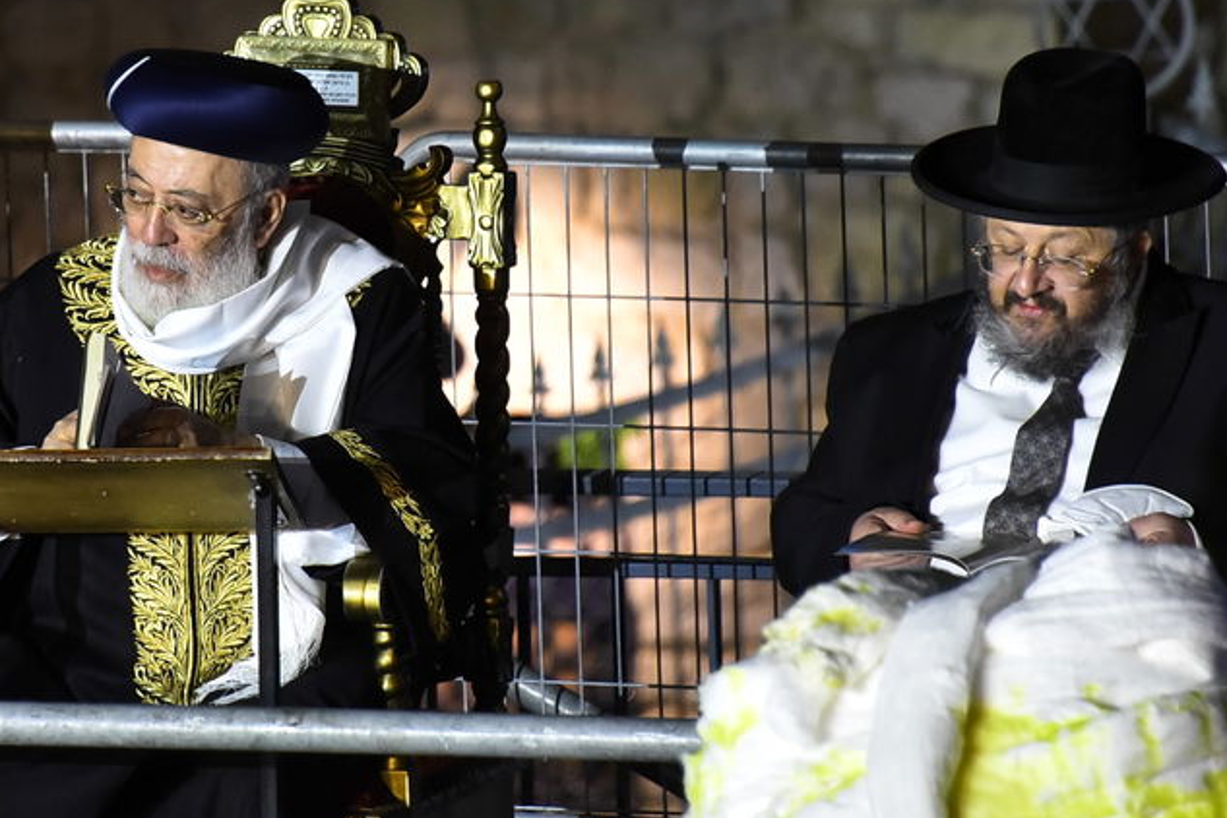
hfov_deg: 3.1
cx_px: 380
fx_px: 22630
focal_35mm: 664
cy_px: 259
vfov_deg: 2.1
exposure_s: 1/200
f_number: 5.6
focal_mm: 300
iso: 2500
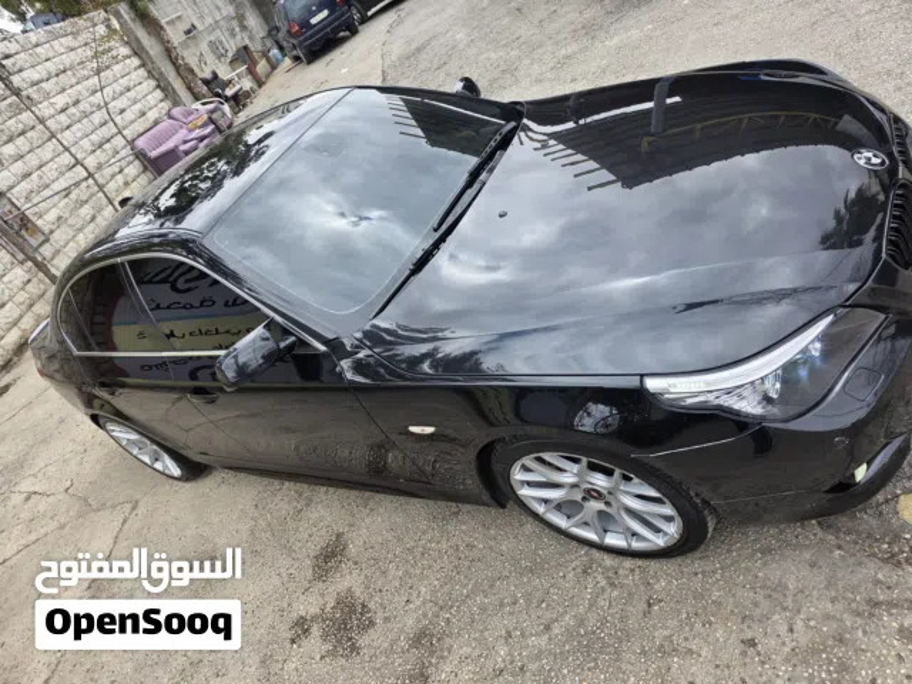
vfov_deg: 58.9
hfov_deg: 73.9
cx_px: 456
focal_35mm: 23
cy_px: 342
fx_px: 606
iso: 50
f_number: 1.7
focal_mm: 6.3
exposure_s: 1/359
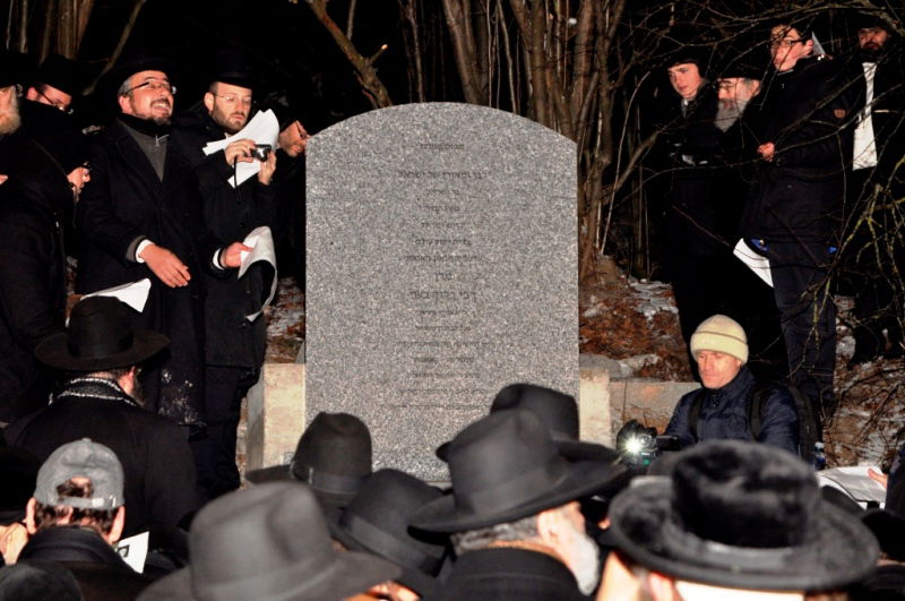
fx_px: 2636
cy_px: 300
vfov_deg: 13.0
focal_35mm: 105
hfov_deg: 19.5
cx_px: 452
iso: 800
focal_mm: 70
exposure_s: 1/80
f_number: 5
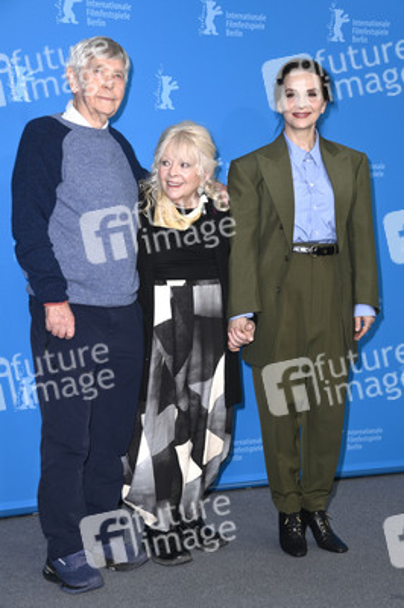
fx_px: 1096
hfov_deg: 20.9
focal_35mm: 65
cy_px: 304
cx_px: 202
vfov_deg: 31.0
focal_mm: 65
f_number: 5.6
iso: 800
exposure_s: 1/250
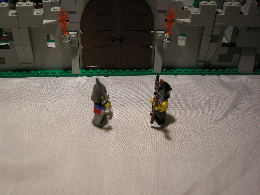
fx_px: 361
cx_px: 130
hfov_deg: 39.7
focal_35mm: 48
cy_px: 98
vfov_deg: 30.3
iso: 137
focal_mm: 10.1
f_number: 3.1
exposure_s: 1/58.7
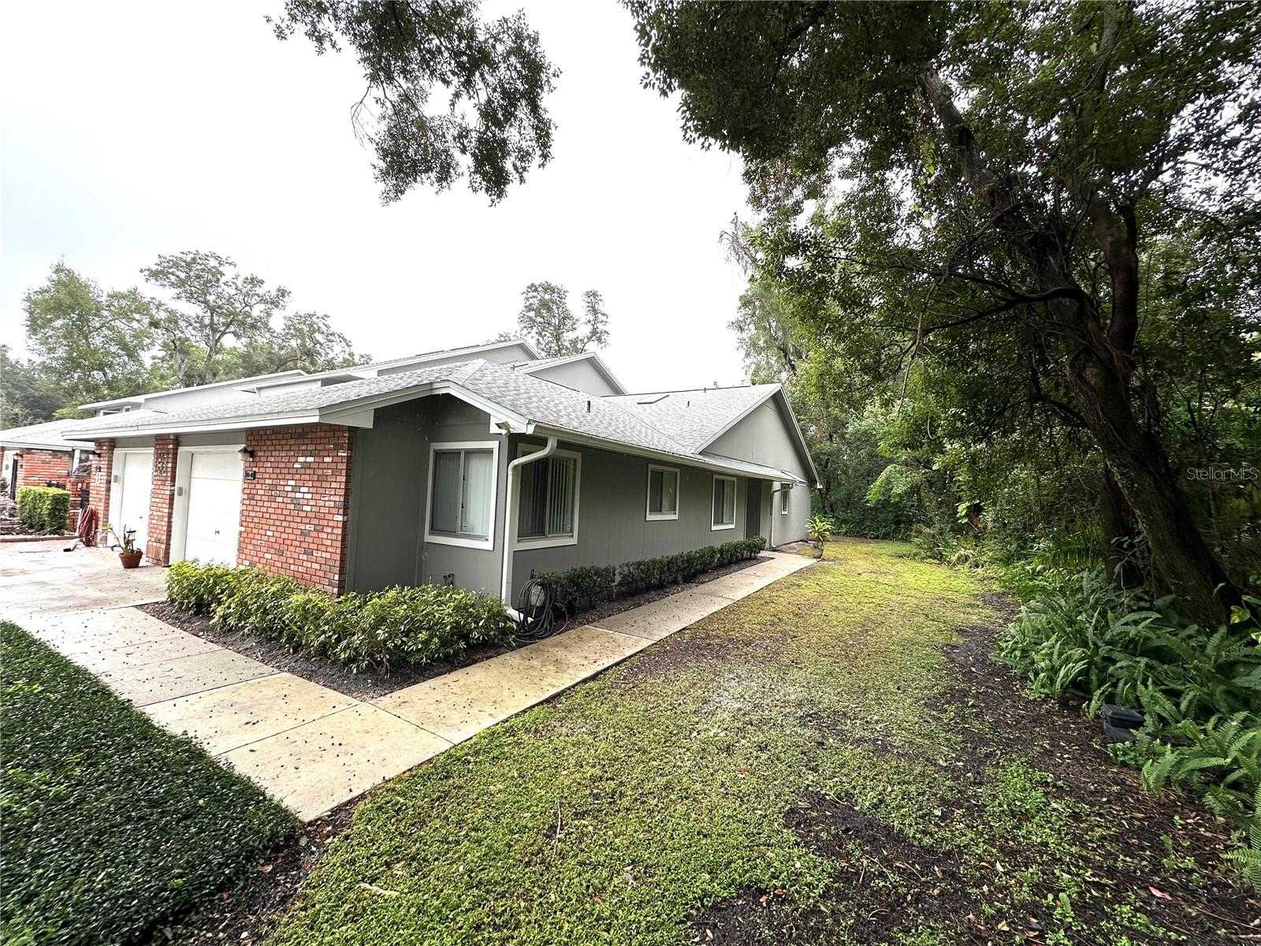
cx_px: 630
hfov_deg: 102.1
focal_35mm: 14
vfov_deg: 85.7
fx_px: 510
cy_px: 473
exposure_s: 1/384
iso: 40
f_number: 2.2
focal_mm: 2.22
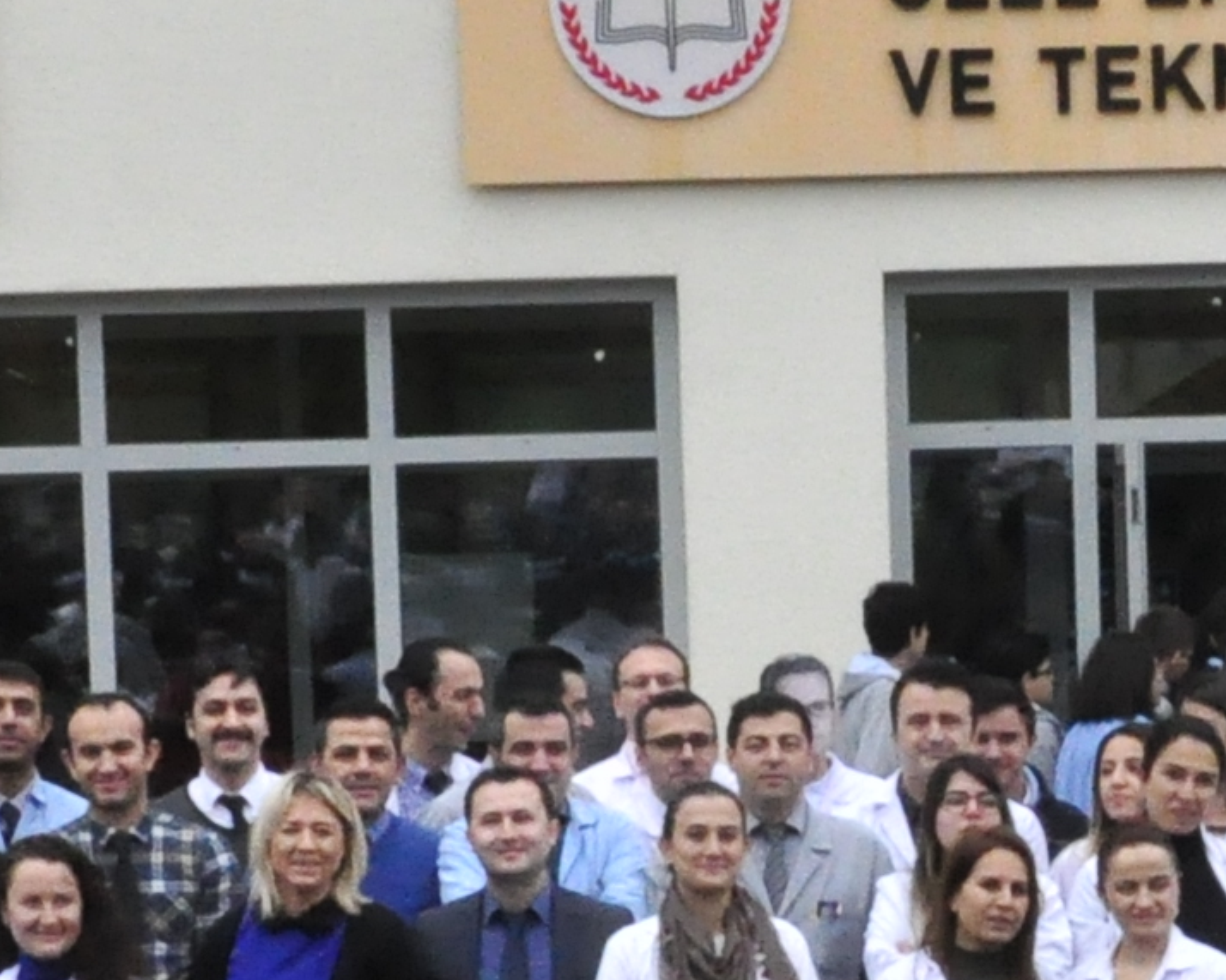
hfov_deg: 12.5
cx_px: 1279
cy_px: 1277
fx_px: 5515
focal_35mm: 152
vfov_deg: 10.0
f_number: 22
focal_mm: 18
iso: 1600
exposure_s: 1/200
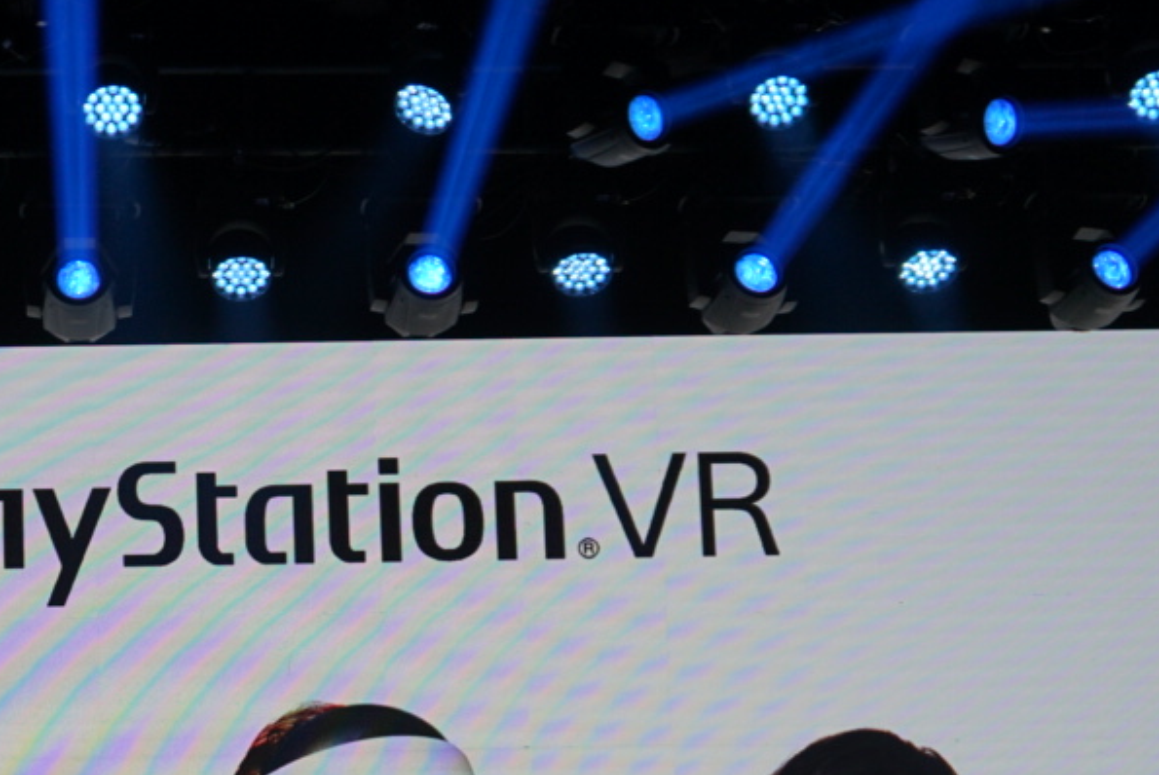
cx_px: 189
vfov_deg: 10.1
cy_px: 1024
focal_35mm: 133
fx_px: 4286
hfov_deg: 15.3
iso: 100
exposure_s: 1/60
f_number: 5
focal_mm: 49
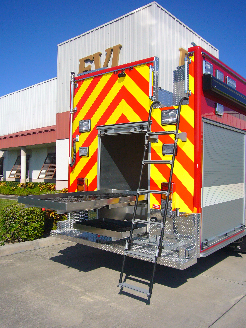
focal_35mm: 32
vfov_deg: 56.8
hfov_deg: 44.2
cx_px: 123
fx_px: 303
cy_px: 164
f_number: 6.3
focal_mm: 5.2
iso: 80
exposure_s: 1/500
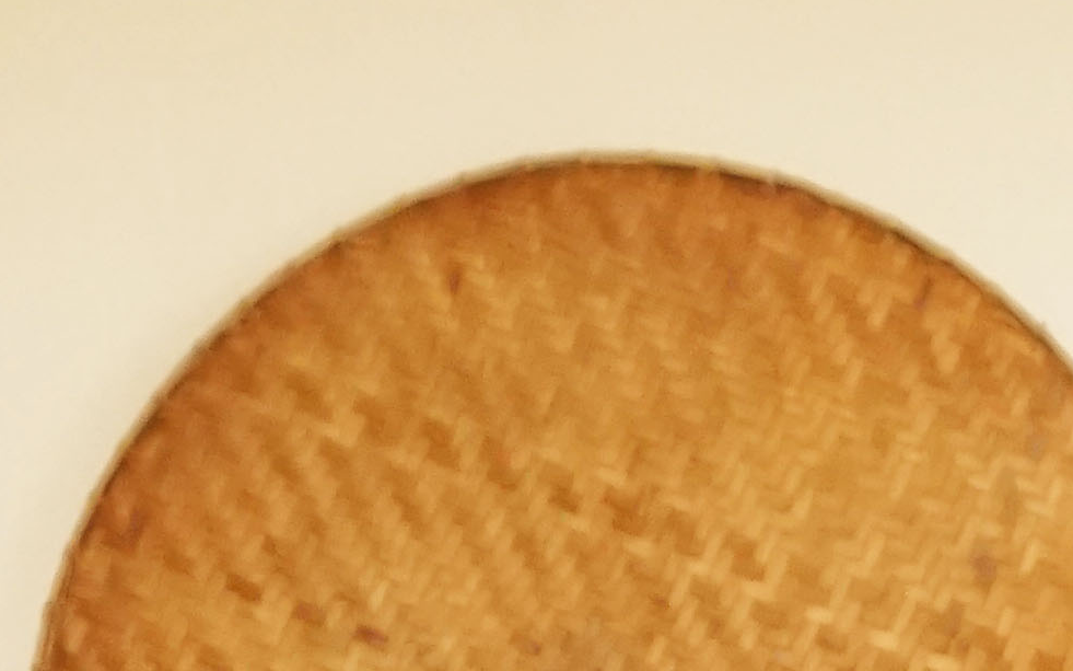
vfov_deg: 8.3
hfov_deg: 15.4
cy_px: 1976
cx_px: 506
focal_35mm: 136
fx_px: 3977
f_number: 3.5
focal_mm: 16
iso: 1600
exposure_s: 1/160
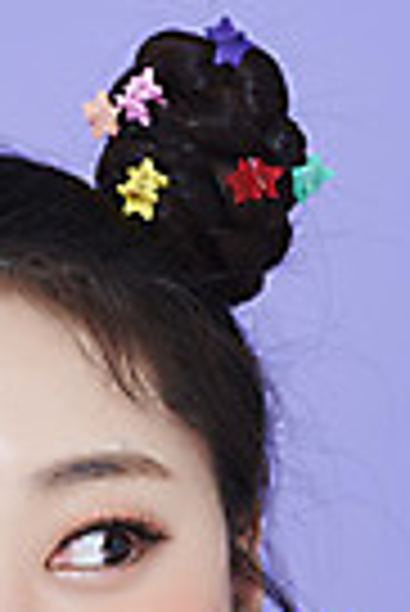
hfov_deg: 4.5
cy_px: 680
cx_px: -29
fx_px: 5265
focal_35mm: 309
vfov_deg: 6.6
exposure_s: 1/125
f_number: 11
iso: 64
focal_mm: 105
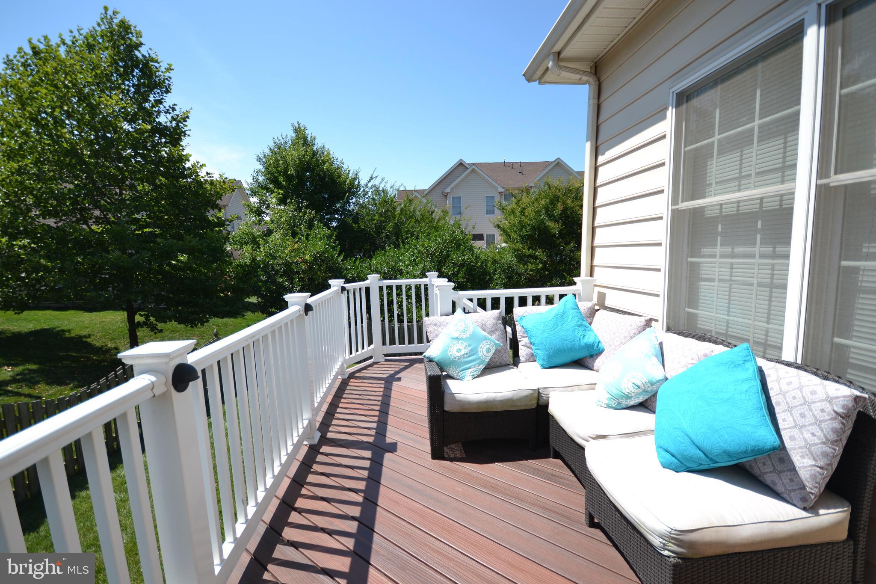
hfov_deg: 100.4
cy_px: 292
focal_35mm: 15
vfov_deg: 77.3
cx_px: 438
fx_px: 365
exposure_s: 1/500
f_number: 5
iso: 100
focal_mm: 10
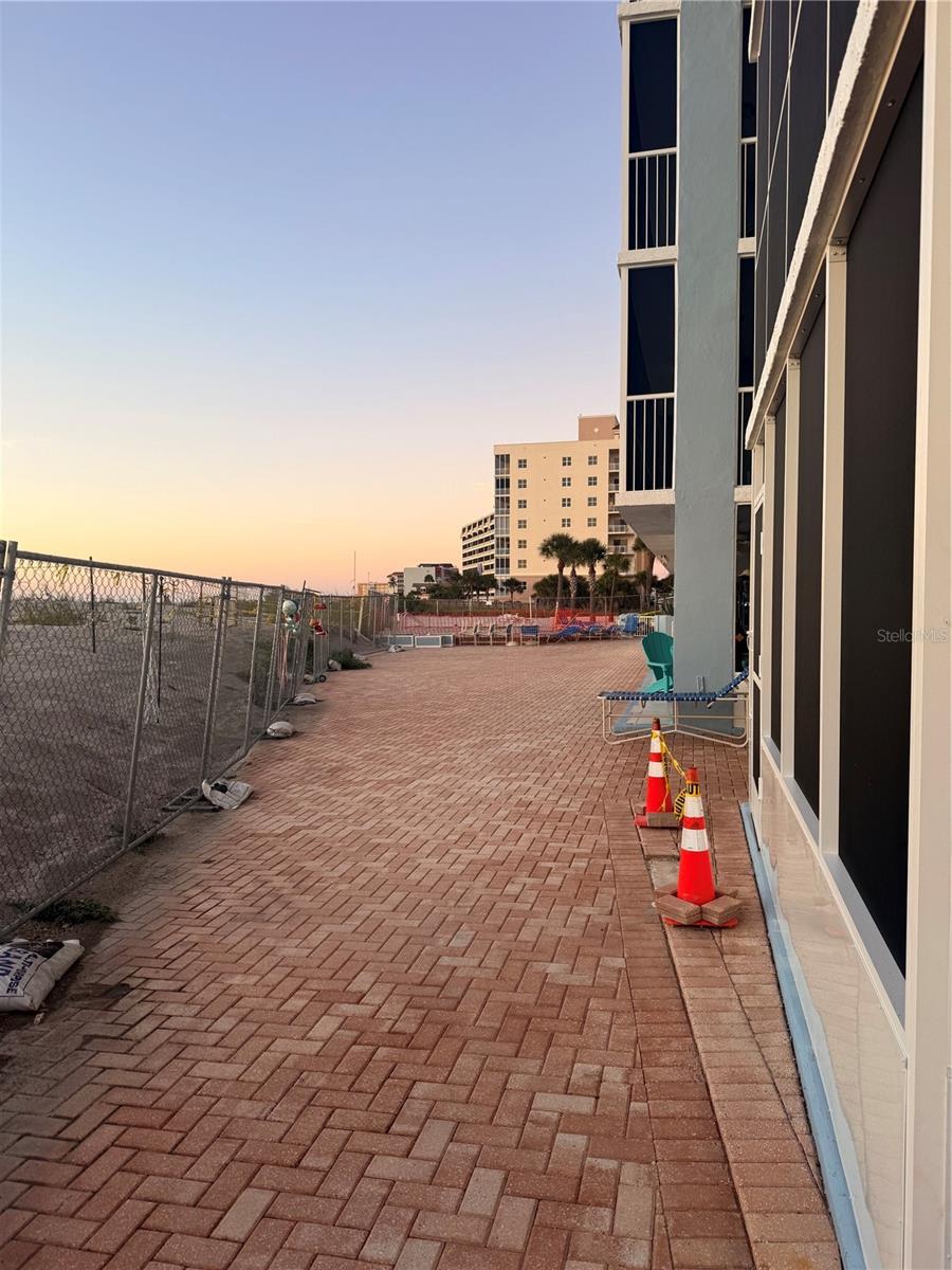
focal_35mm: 24
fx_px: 880
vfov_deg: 71.6
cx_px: 476
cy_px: 635
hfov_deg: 56.8
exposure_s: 1/124
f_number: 1.78
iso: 50
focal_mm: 6.76
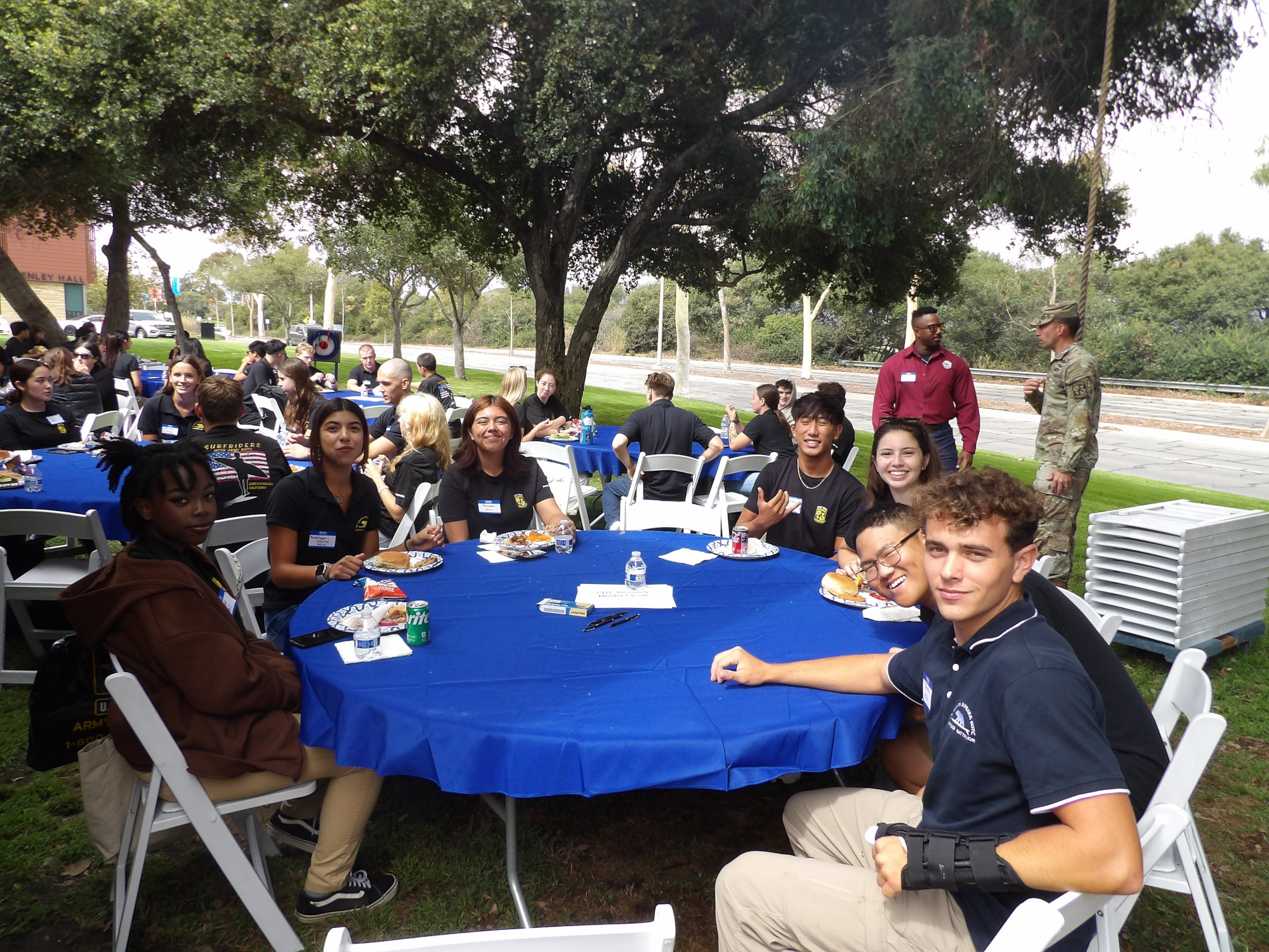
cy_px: 476
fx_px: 880
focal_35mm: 24
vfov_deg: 56.8
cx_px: 634
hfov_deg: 71.6
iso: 100
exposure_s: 1/317
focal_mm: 4.3
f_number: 3.2
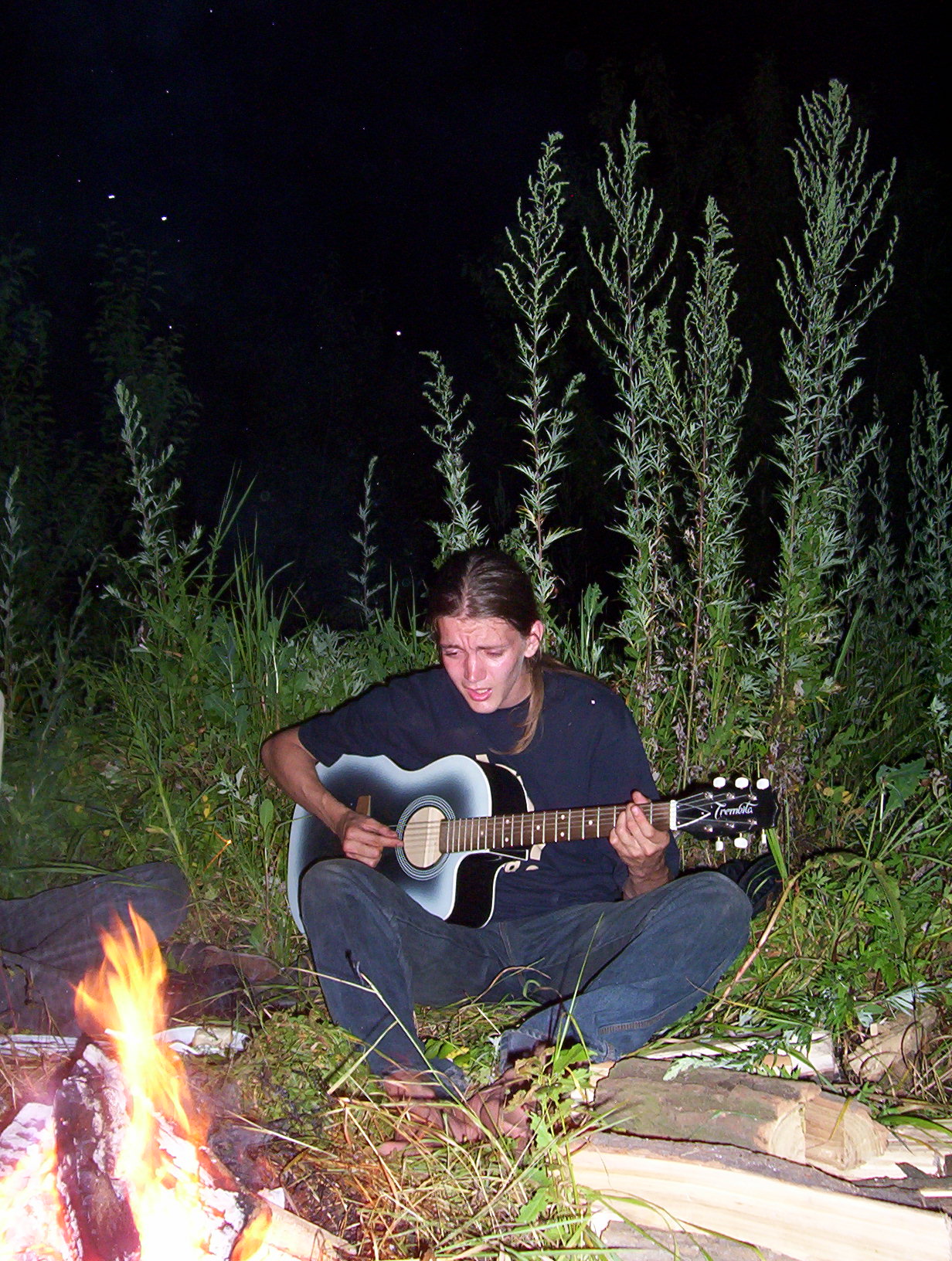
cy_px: 630
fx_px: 1570
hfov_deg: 33.7
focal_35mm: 43
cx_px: 476
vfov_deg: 43.8
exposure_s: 1/2
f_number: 2.73
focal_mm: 5.77
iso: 140
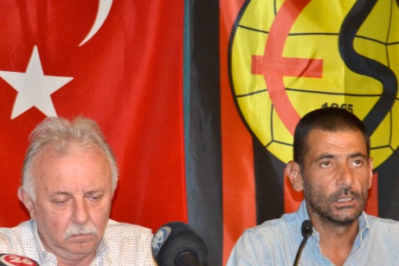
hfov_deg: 16.4
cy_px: 193
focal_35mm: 125
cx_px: 243
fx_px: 1385
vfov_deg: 10.9
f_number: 5.6
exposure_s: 1/60
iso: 1600
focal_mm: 48
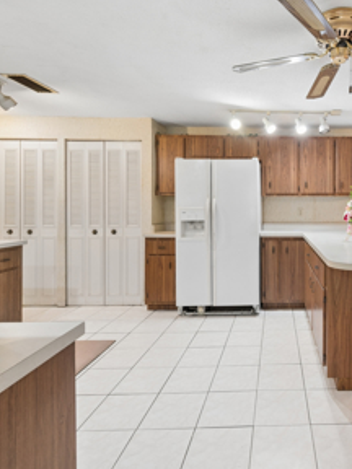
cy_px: 238
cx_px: 286
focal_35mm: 21
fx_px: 285
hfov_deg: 58.2
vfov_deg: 79.0
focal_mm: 14
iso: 400
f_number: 8
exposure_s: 1/20
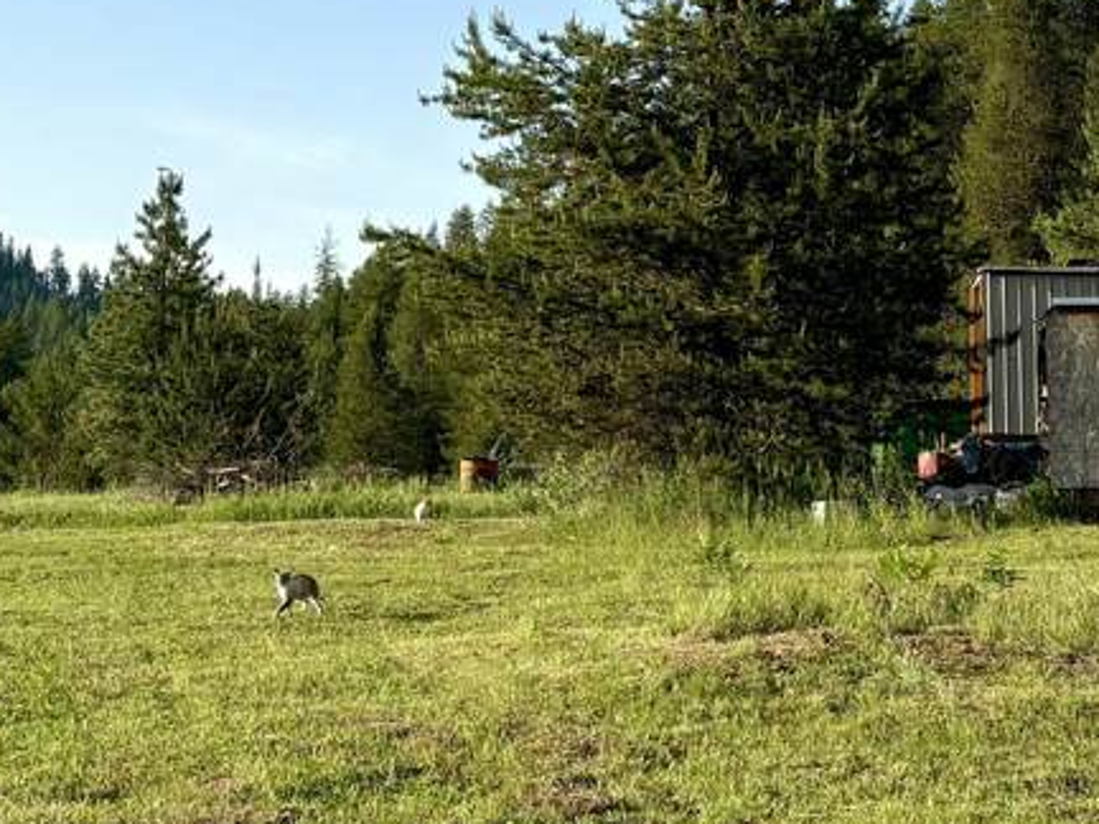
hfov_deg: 25.0
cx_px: 824
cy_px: 127
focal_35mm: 77
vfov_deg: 18.9
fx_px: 2445
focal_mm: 5.96
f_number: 1.6
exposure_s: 1/2283
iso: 50
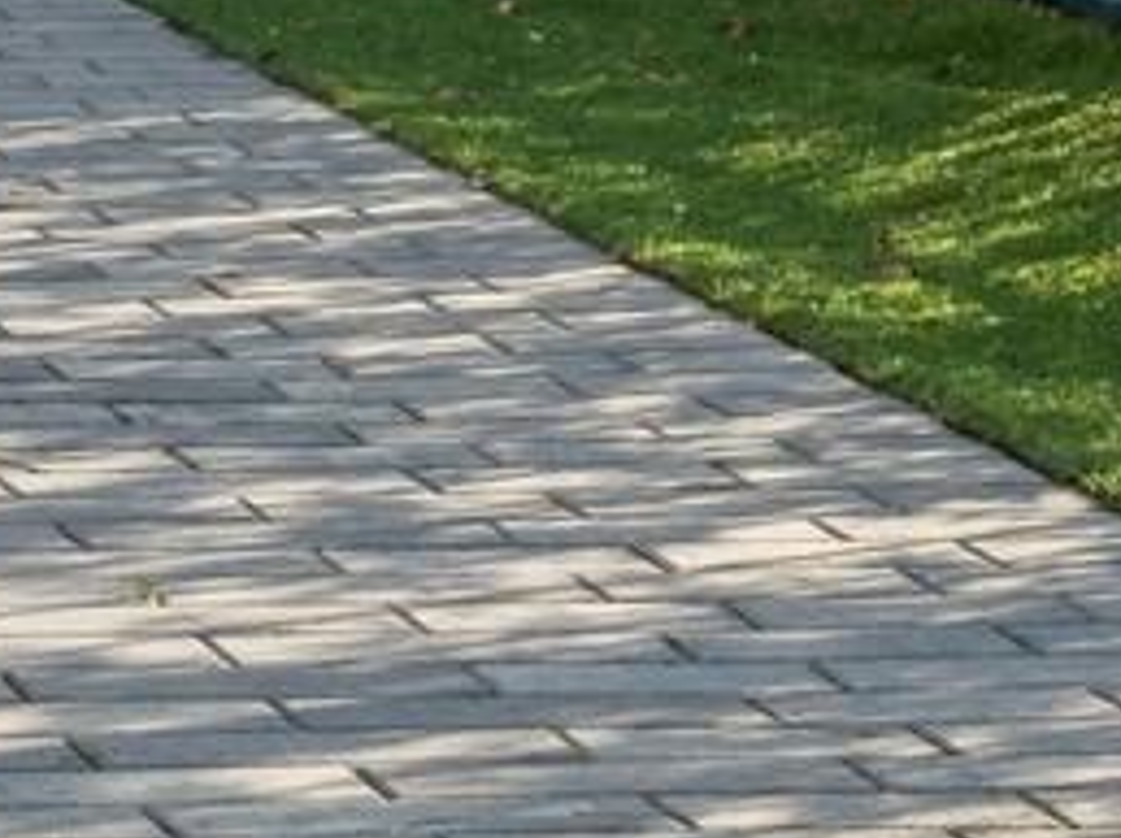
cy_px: -1209
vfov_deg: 7.1
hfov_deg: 8.6
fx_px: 6374
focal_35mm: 197
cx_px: -2077
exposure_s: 1/125
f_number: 9
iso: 200
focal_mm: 33
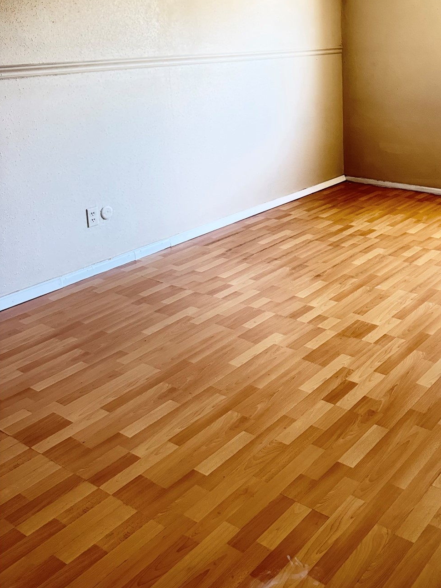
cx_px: 347
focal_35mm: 38
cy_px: 168
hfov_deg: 36.5
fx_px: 645
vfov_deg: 47.6
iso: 640
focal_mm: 6.76
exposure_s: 1/60
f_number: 1.78
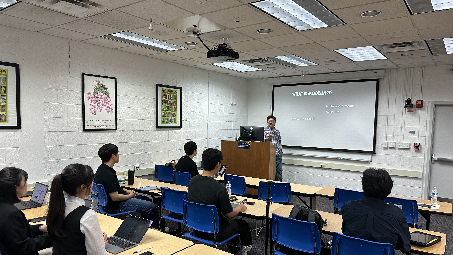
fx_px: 324
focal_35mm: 27
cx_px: 220
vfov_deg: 42.8
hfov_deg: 69.8
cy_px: 143
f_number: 1.78
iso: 160
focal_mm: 6.86
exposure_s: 1/120
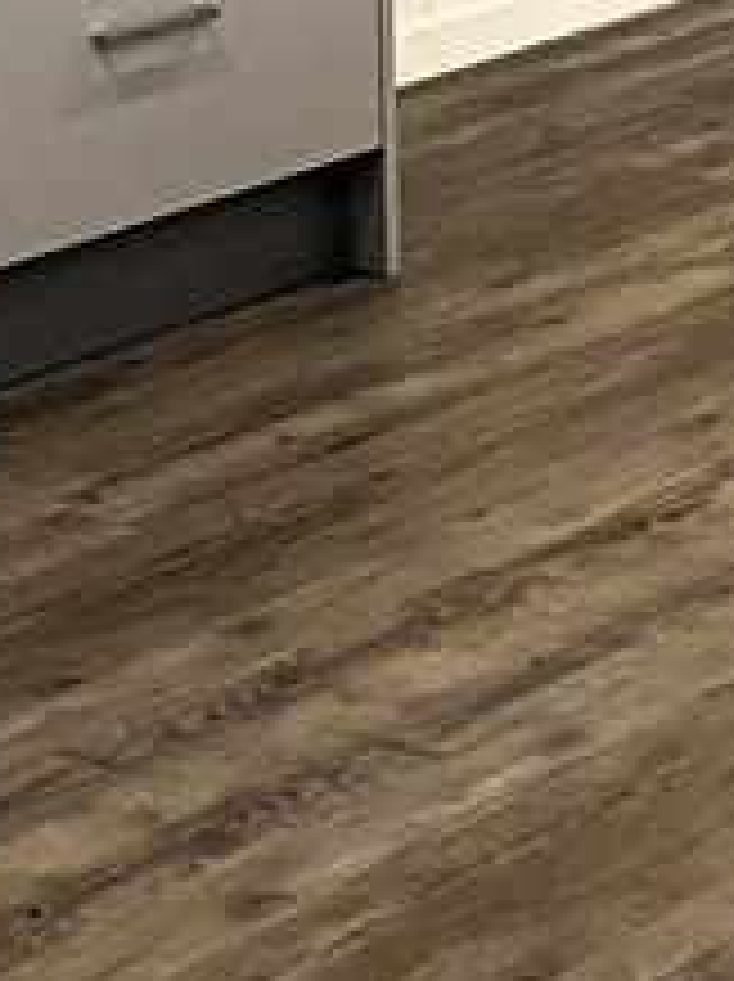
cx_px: 1328
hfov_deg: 10.7
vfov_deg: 14.2
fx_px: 3654
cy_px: -522
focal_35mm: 129
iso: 80
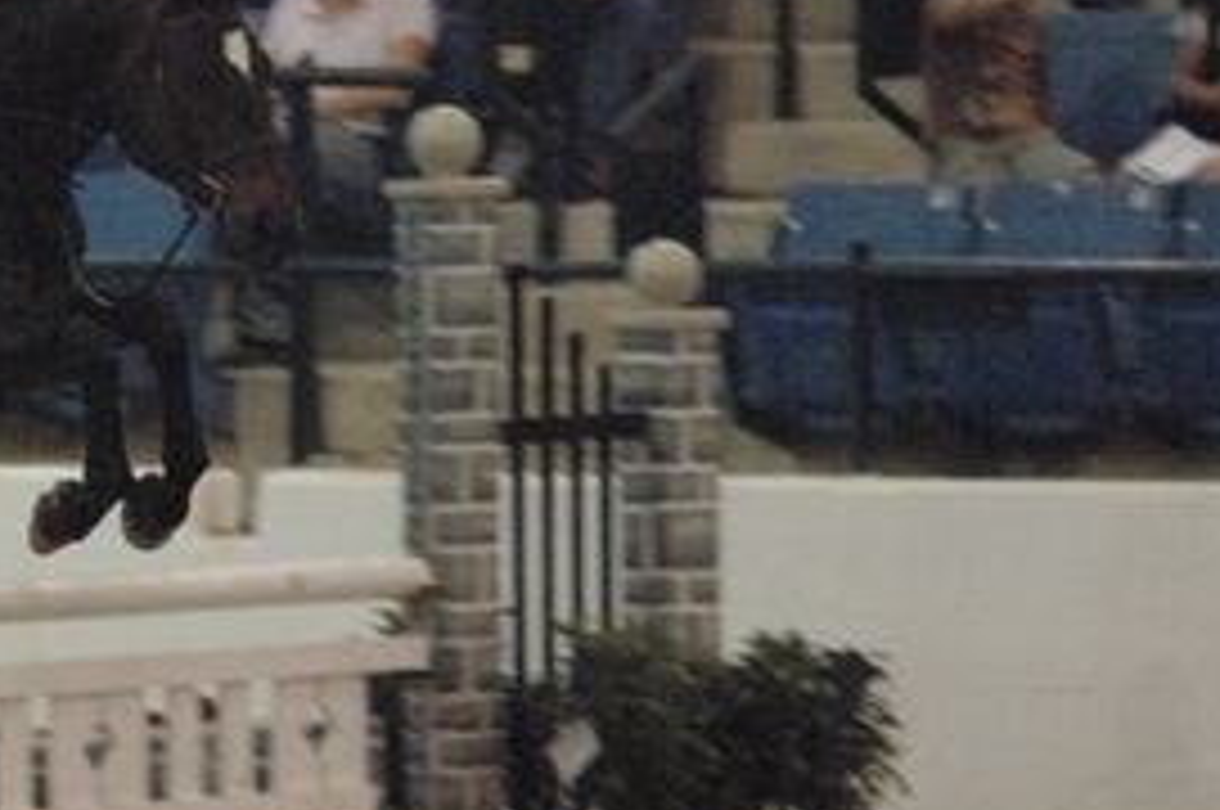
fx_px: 23964
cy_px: 394
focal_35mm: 708
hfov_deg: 2.9
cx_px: -126
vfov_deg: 1.9
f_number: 2.8
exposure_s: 1/250
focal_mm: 200
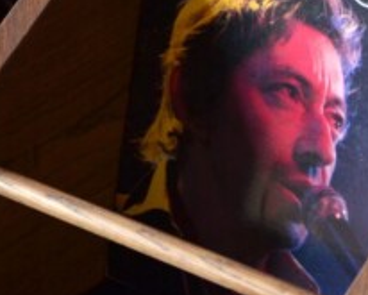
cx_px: 248
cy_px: 158
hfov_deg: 8.0
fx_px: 2626
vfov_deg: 6.4
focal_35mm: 241
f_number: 2.8
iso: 800
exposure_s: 1/100
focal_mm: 46
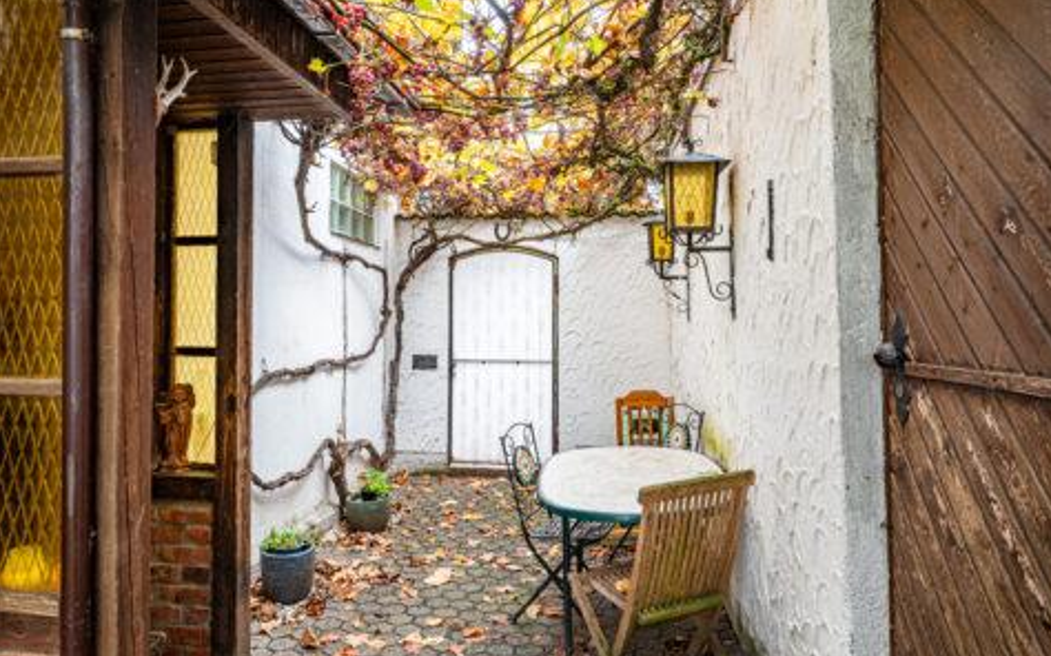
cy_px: 350
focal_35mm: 22
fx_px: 616
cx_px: 517
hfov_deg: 80.9
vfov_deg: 56.0
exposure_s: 1/30
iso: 200
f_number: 9
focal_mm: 20.5
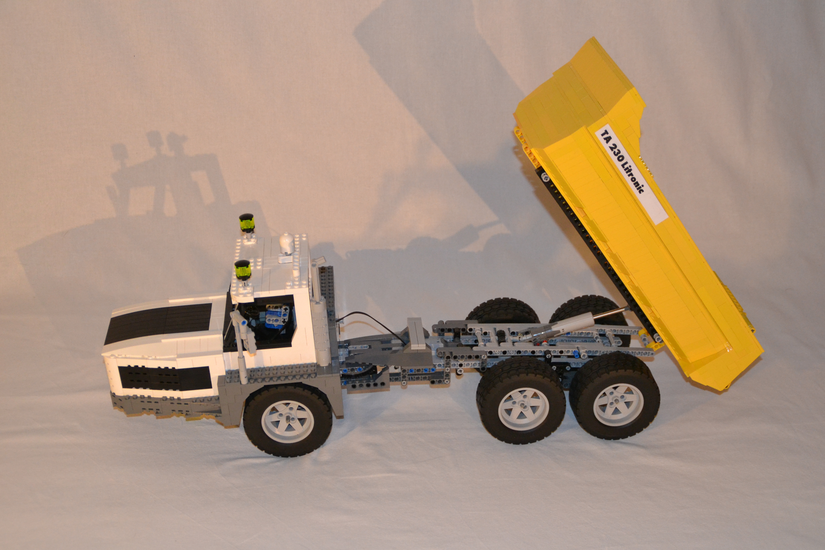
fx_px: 1203
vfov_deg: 25.8
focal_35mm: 52
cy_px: 275
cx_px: 412
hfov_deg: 37.9
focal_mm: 35
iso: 1800
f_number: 4.2
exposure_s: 1/60
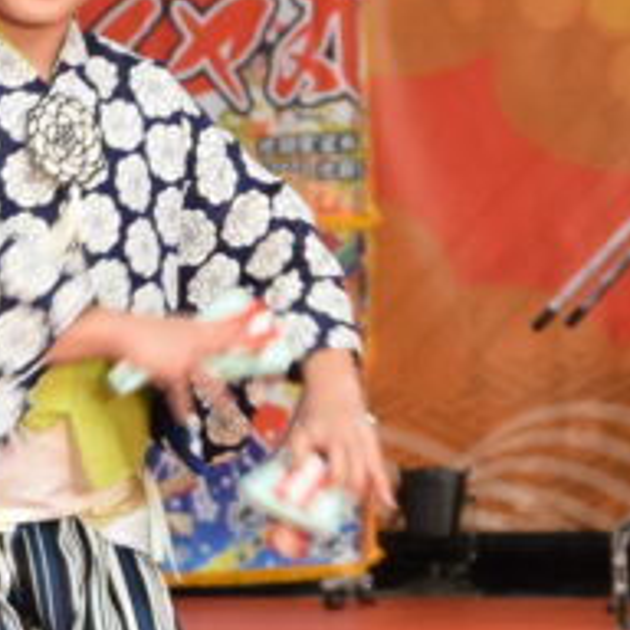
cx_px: 108
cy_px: 190
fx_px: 8525
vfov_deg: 4.2
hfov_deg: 4.2
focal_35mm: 414
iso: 800
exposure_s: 1/125
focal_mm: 52
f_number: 6.3
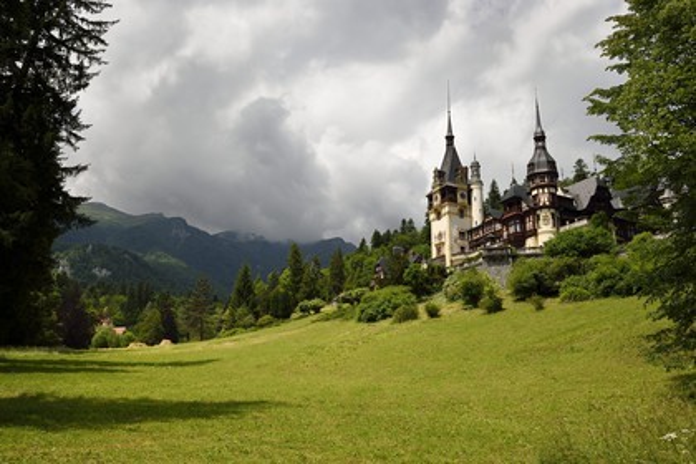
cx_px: 348
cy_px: 232
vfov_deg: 41.1
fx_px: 619
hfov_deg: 58.7
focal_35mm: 32
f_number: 14
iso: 200
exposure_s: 1/320
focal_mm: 32
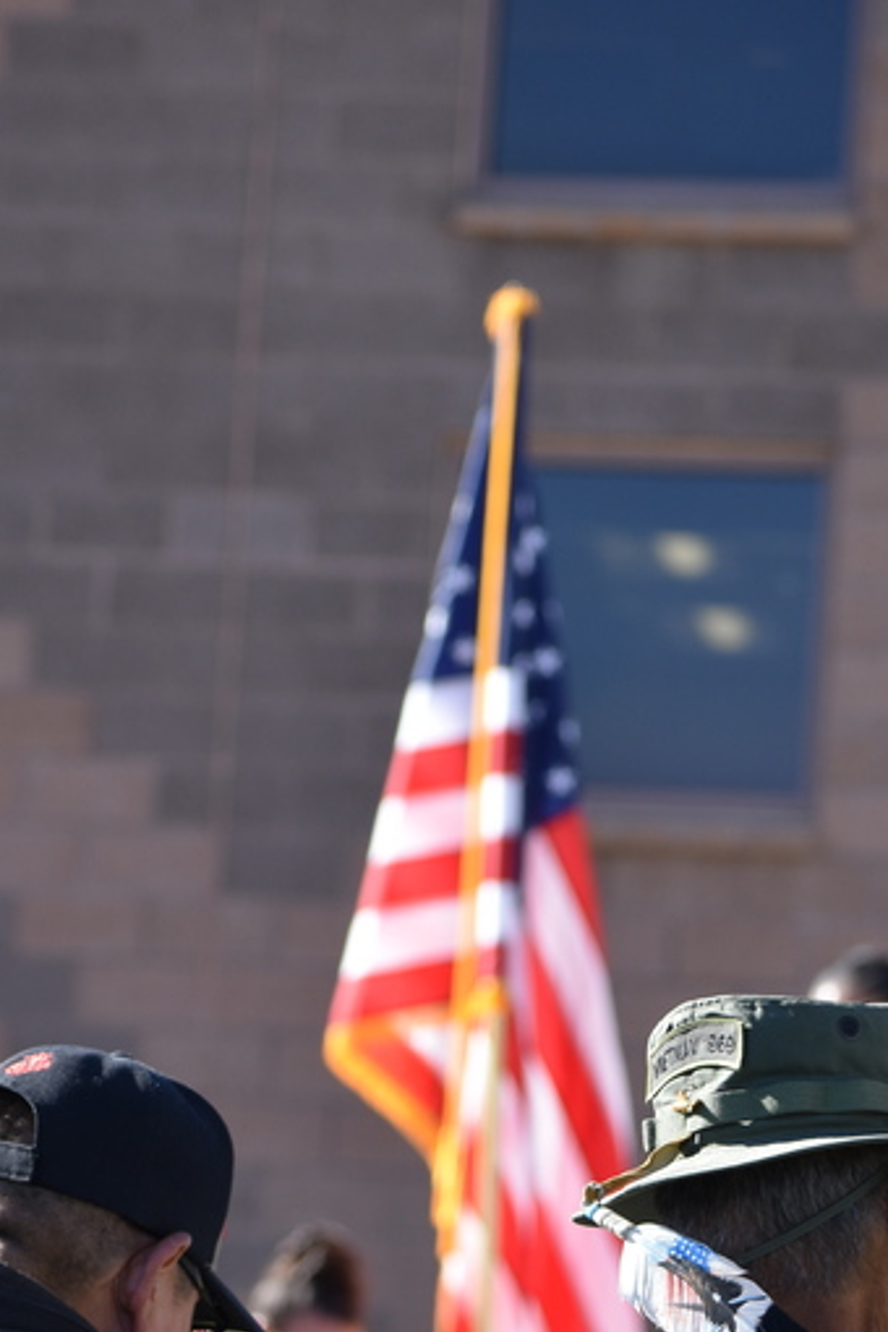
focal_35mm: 307
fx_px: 11358
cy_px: 1332
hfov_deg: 4.5
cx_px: 372
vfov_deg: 6.7
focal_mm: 102
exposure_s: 1/500
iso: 200
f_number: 5.6
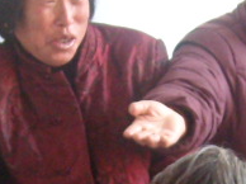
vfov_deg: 7.8
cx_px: 134
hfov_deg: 10.7
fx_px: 1313
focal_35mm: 185
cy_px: 307
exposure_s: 1/60
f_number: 2.8
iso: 383
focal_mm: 5.7
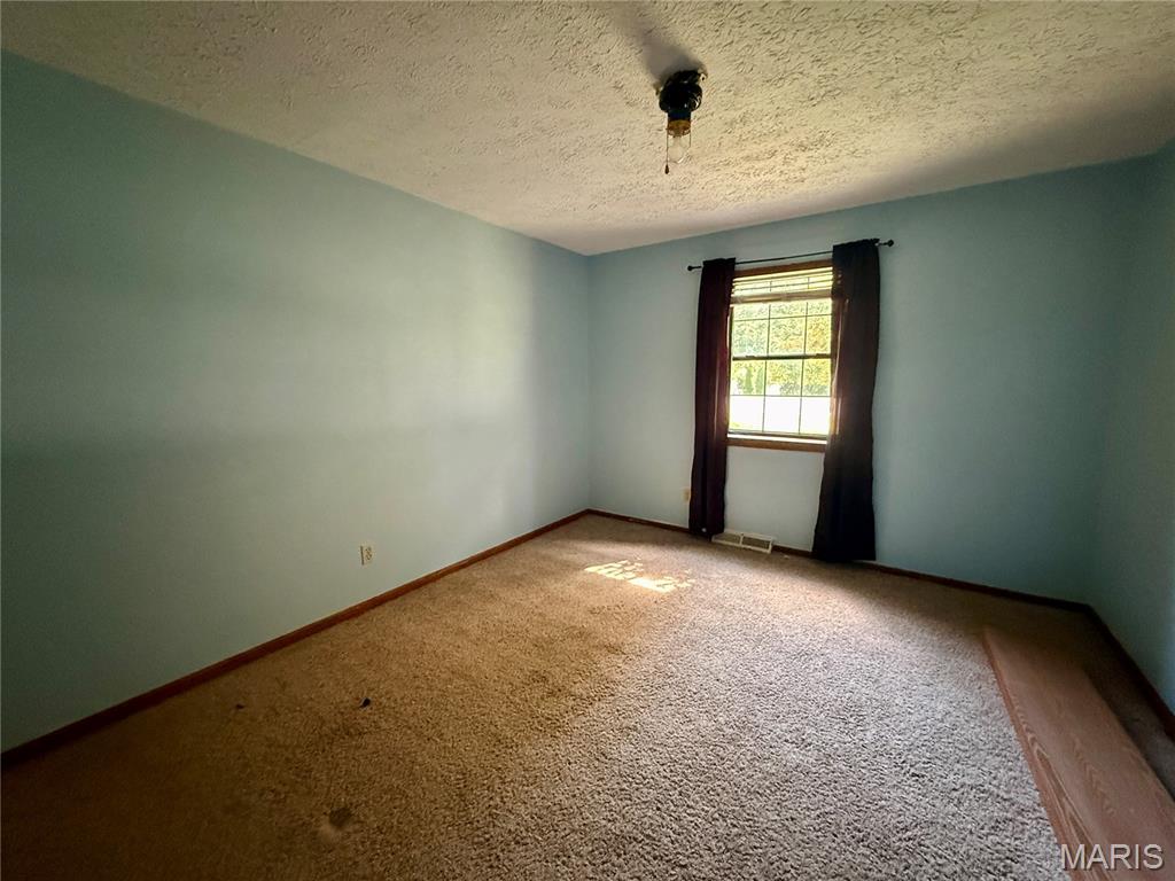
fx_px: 475
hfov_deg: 102.1
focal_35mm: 14
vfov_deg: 85.7
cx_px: 588
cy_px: 440
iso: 800
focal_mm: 2.22
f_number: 2.2
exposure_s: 1/60
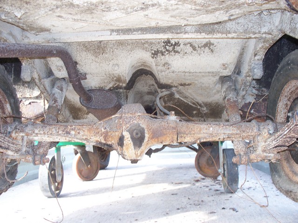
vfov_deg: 39.7
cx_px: 149
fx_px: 310
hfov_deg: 51.4
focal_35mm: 36
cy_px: 112
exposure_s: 1/60
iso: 100
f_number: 2.8
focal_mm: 7.54
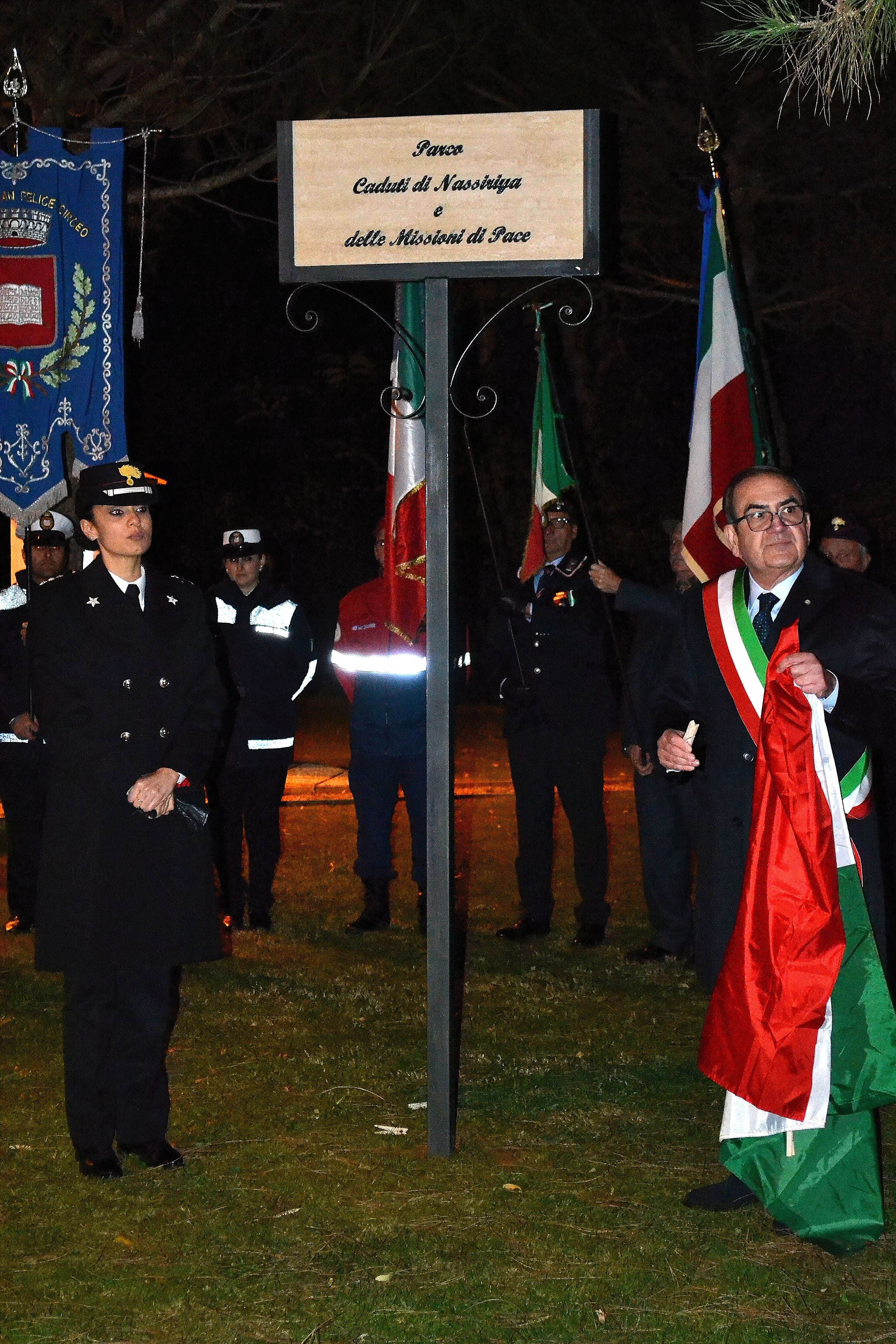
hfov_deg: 20.6
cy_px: 672
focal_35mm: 66
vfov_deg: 30.5
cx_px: 448
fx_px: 2464
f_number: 5.3
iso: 3200
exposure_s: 1/60
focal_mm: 44
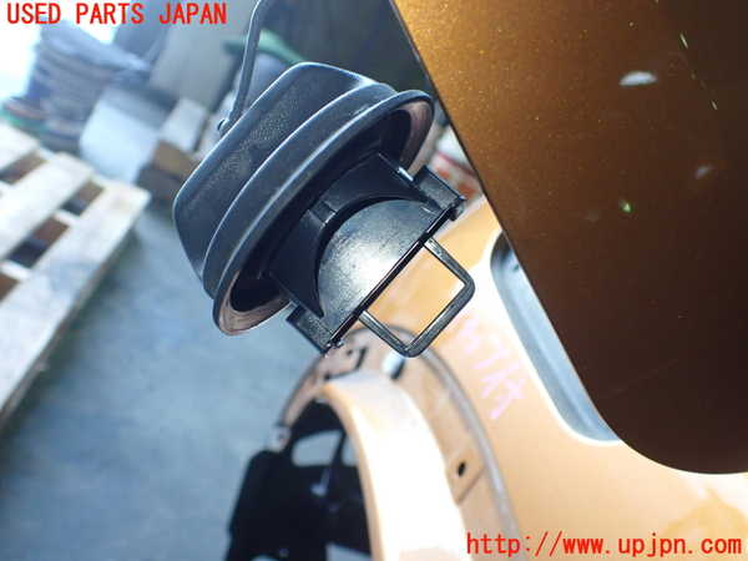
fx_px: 648
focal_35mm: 30
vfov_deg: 46.8
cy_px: 280
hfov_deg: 60.0
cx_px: 374
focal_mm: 5.4
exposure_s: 1/125
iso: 400
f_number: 2.3
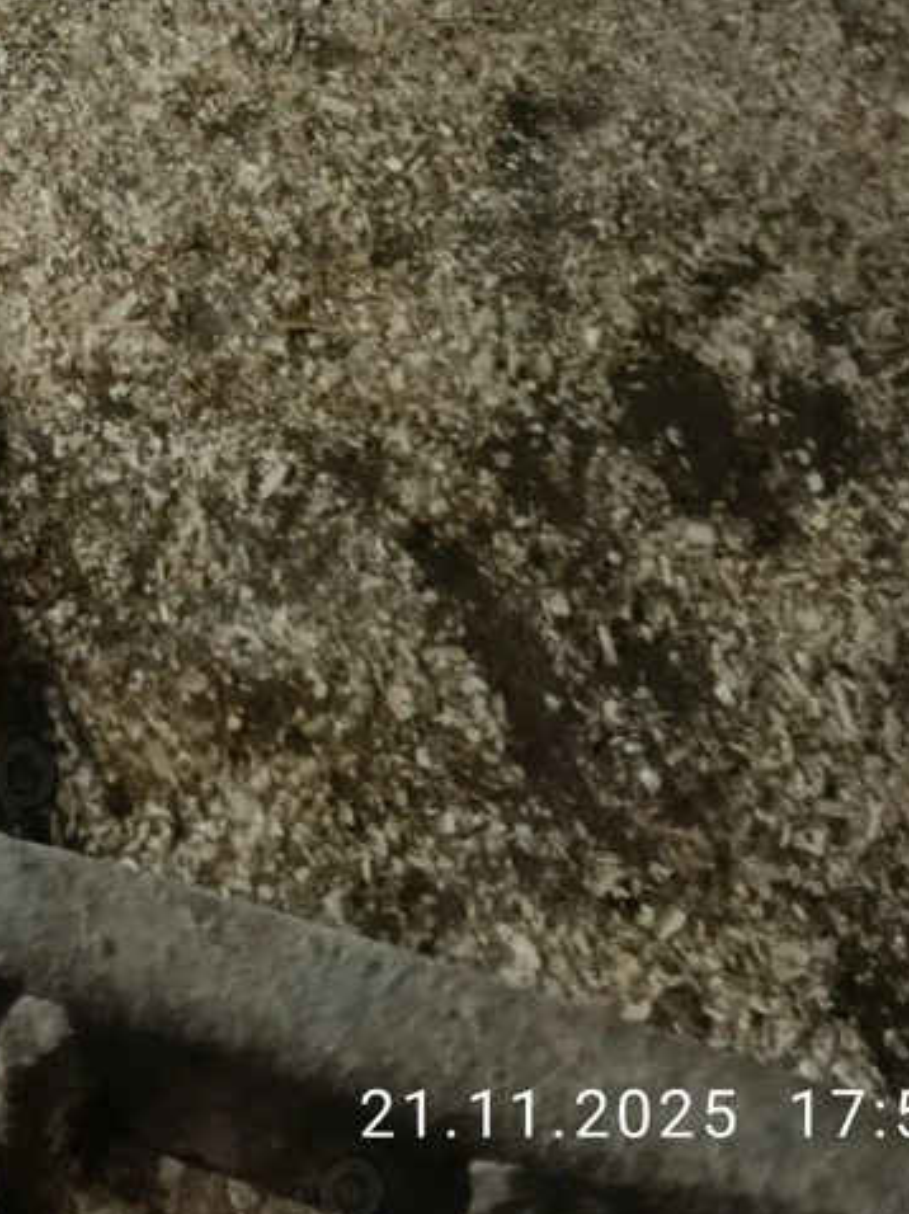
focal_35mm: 67
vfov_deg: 24.5
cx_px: -185
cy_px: -450
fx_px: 2348
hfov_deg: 20.5
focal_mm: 5.59
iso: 2245
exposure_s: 1/14.3
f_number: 1.88
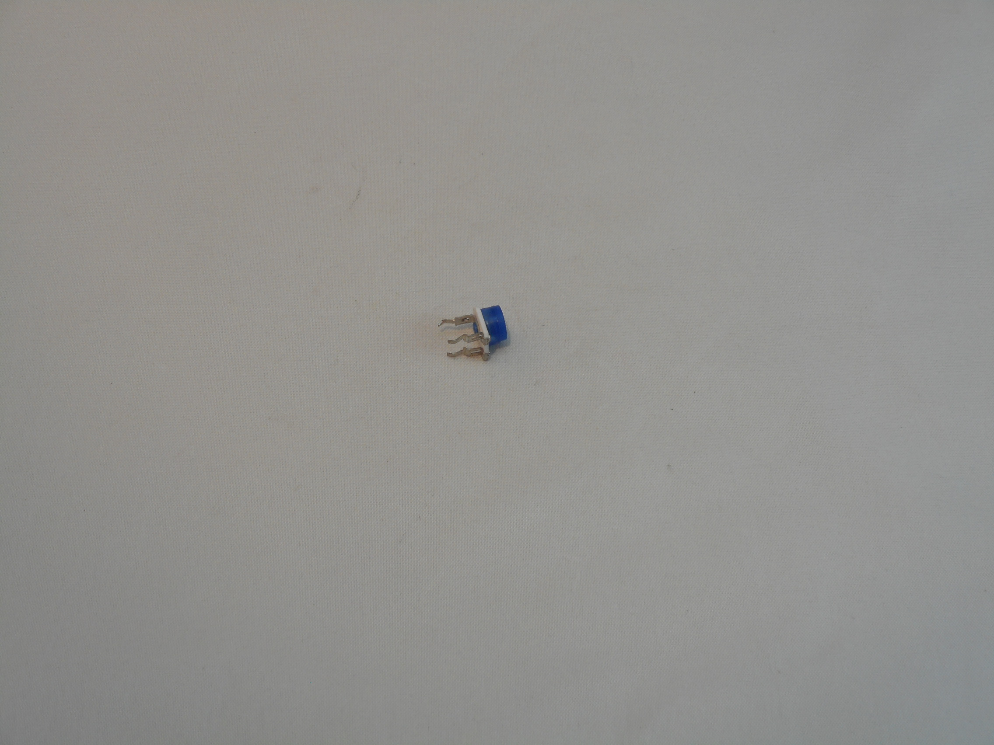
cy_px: 372
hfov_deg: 25.3
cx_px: 497
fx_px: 2211
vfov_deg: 19.1
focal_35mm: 77
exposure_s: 1/30
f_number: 5.5
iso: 100
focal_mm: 13.8
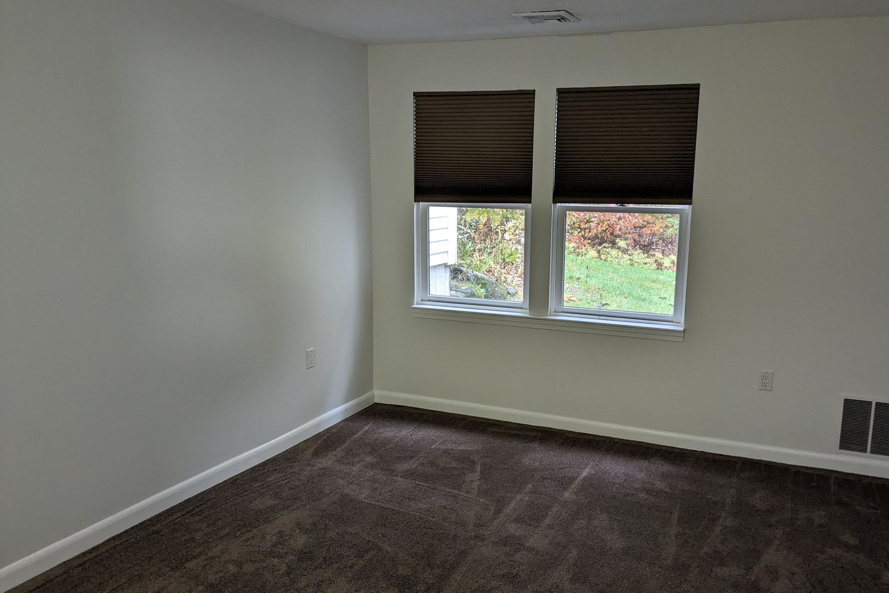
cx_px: 474
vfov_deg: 43.6
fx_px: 741
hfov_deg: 61.9
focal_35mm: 30
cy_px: 324
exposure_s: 1/30
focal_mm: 4.38
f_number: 1.73
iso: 149
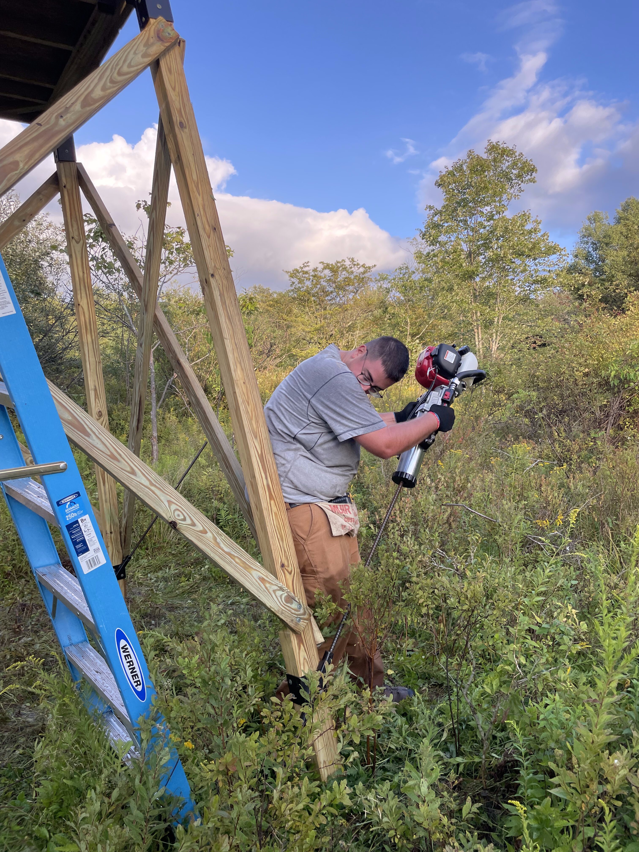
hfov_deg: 53.1
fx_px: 640
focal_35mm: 26
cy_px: 426
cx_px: 320
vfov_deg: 67.3
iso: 32
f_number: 1.6
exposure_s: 1/590
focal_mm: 4.2
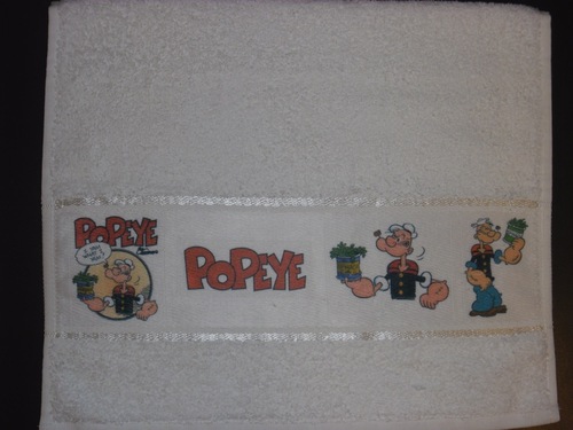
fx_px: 728
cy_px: 215
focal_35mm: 44
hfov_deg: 42.9
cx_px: 286
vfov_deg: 32.9
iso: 80
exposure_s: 1/45
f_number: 4.5
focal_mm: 7.8
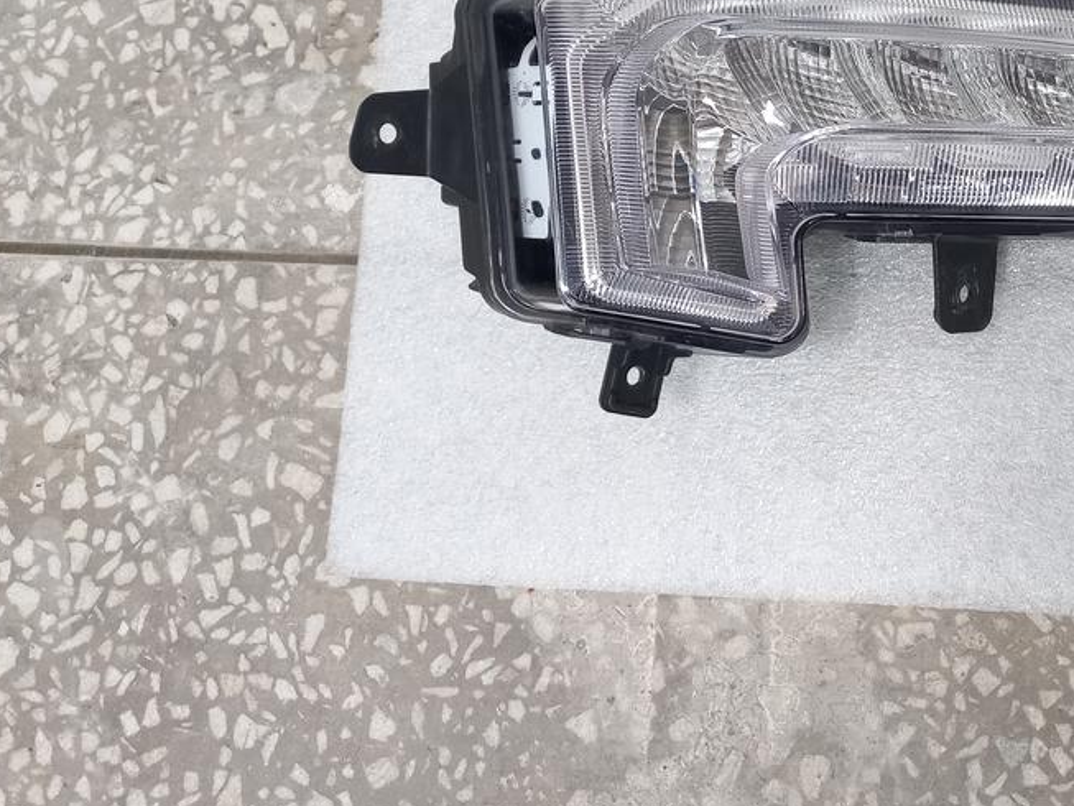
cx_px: 929
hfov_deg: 36.9
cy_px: 132
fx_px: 1521
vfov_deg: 28.9
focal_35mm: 49
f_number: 1.8
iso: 200
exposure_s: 1/60
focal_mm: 4.6
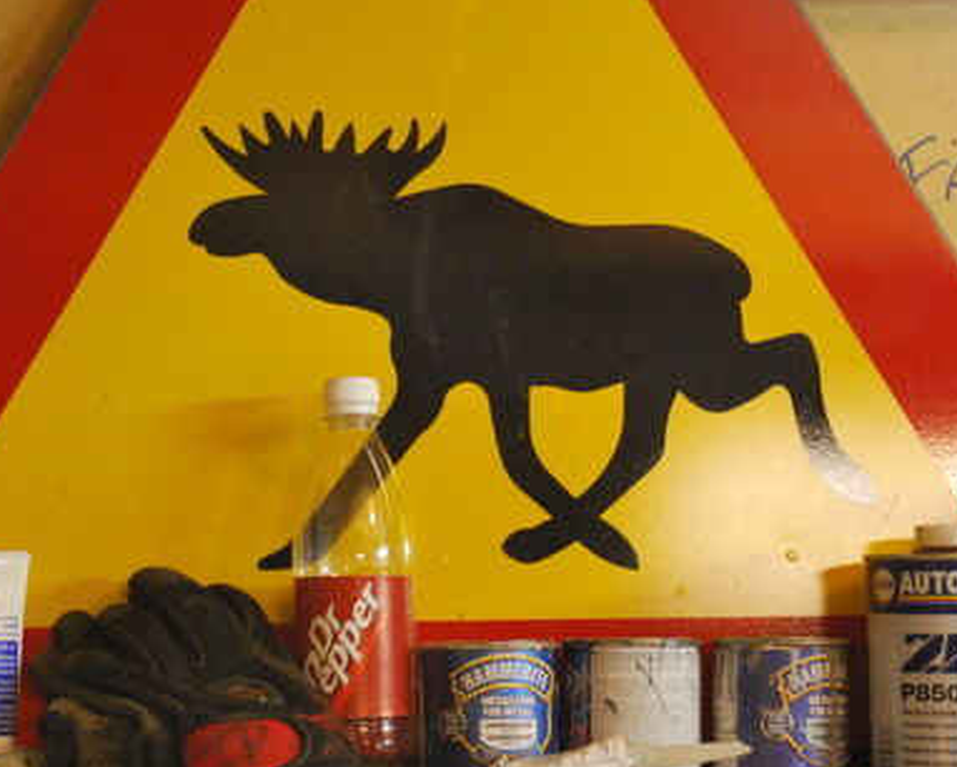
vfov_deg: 18.1
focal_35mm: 85
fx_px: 2409
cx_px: 489
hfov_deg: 22.5
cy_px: 308
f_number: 5.3
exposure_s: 1/25
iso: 1600
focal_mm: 36
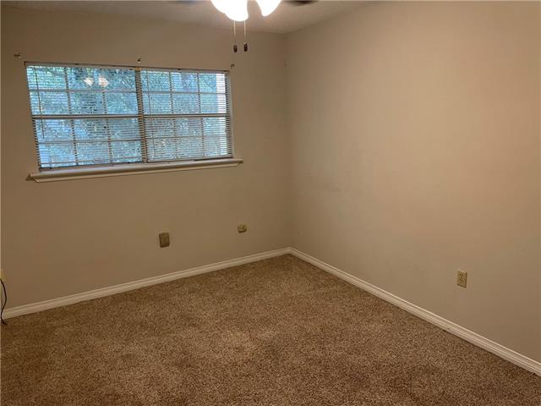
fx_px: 406
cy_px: 203
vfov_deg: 53.1
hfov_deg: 67.3
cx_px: 270
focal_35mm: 26
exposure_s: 1/60
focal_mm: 4.2
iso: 125
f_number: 1.6
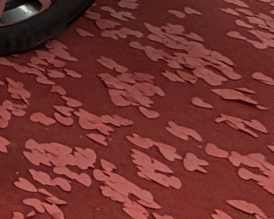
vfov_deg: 11.7
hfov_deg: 10.5
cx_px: -610
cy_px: -340
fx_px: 827
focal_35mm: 102
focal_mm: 2.22
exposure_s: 1/100
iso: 125
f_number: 2.2
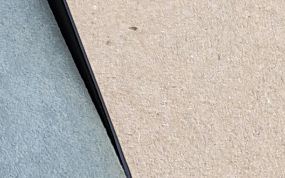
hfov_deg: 9.6
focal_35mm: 197
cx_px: -373
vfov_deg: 6.6
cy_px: -56
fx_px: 1531
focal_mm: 5.56
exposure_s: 1/533
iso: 100
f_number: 1.8
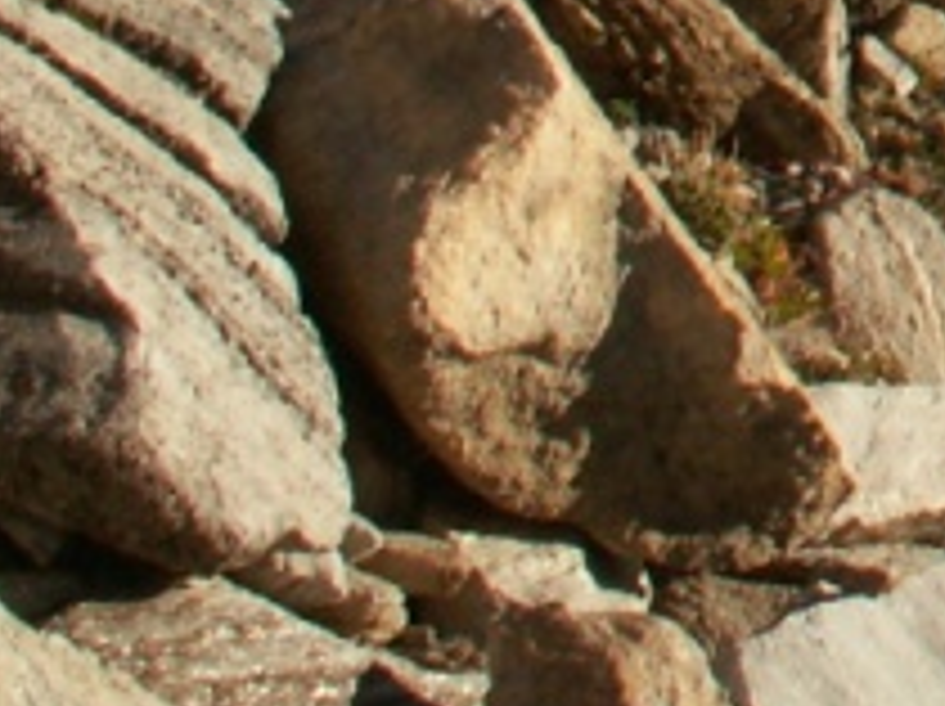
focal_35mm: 171
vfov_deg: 8.1
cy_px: -854
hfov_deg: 10.4
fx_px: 4663
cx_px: 2084
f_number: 7.1
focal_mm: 5.86
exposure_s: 1/200
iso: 50
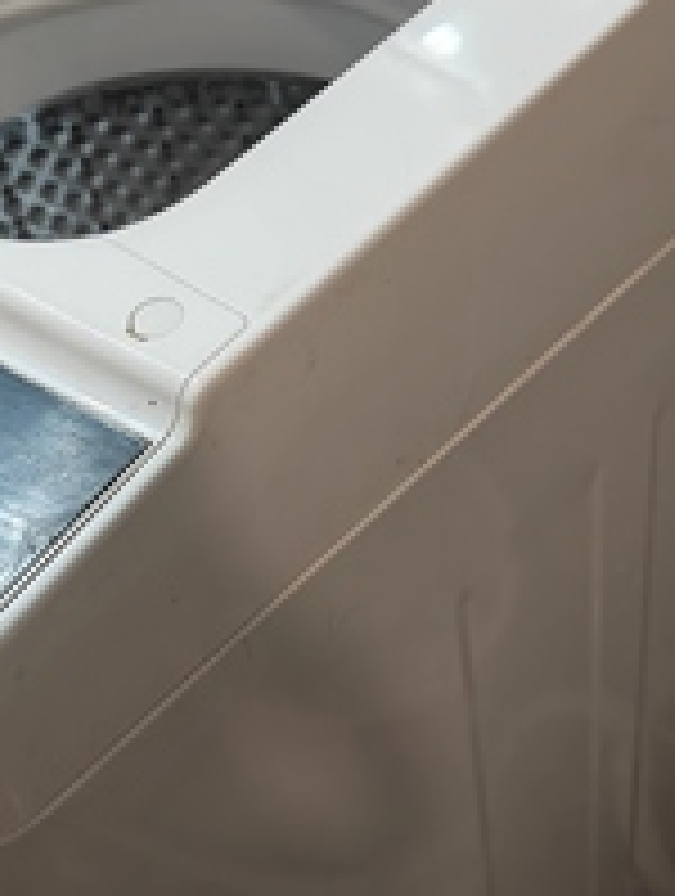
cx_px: 268
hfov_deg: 26.6
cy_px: 412
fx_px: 1425
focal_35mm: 55
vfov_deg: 34.9
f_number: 1.8
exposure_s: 1/60
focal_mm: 5.59
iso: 250
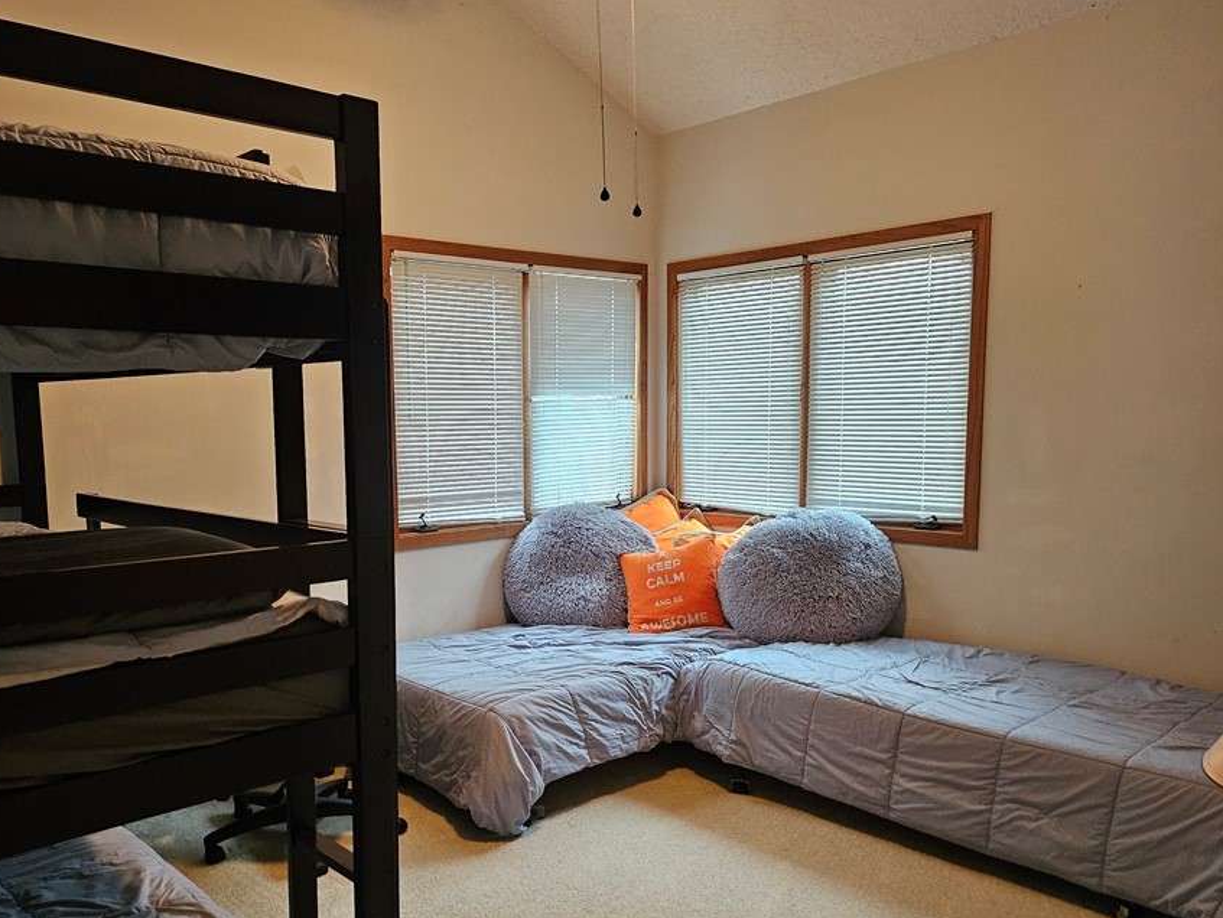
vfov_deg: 48.1
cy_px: 530
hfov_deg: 61.3
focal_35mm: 29
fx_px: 1025
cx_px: 510
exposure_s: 1/60
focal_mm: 5
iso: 640
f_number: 1.8
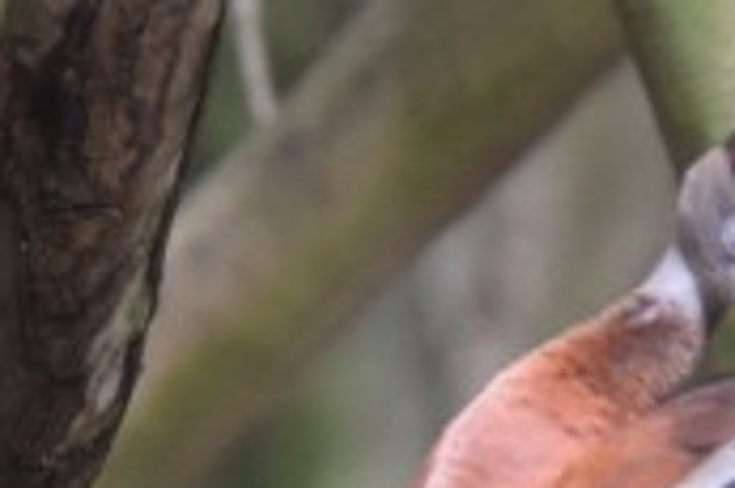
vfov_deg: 0.8
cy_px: 598
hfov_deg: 1.2
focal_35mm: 1773
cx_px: 799
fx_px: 36164
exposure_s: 1/500
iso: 1100
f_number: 5.6
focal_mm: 200
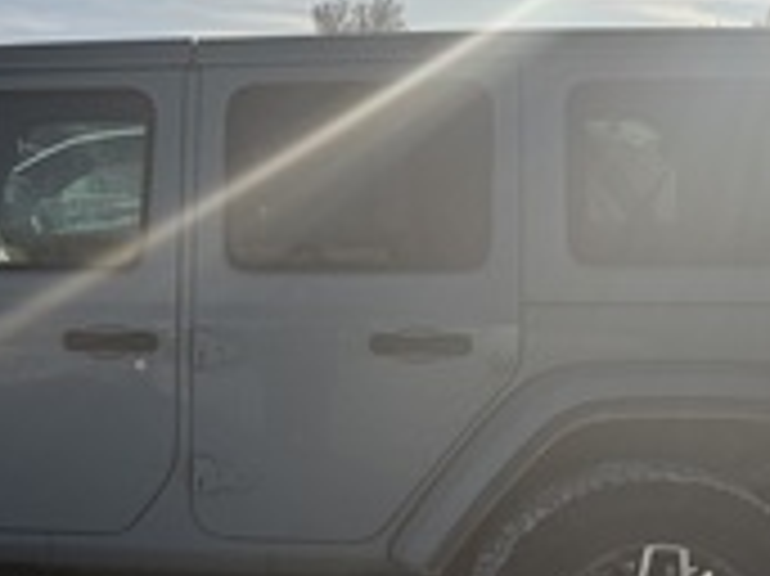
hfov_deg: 31.7
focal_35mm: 59
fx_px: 1311
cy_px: 376
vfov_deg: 24.7
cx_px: 131
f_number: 1.78
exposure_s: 1/11905
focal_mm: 6.76
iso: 100
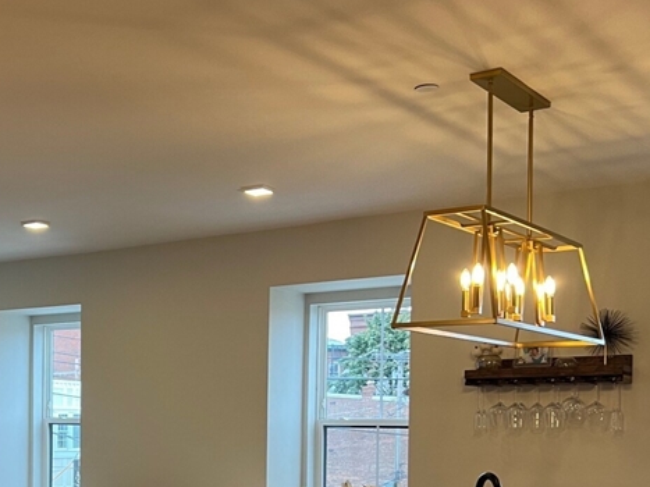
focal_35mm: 57
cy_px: 444
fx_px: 1070
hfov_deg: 32.6
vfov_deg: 24.8
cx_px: 102
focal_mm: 5.7
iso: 100
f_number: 1.5
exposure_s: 1/60
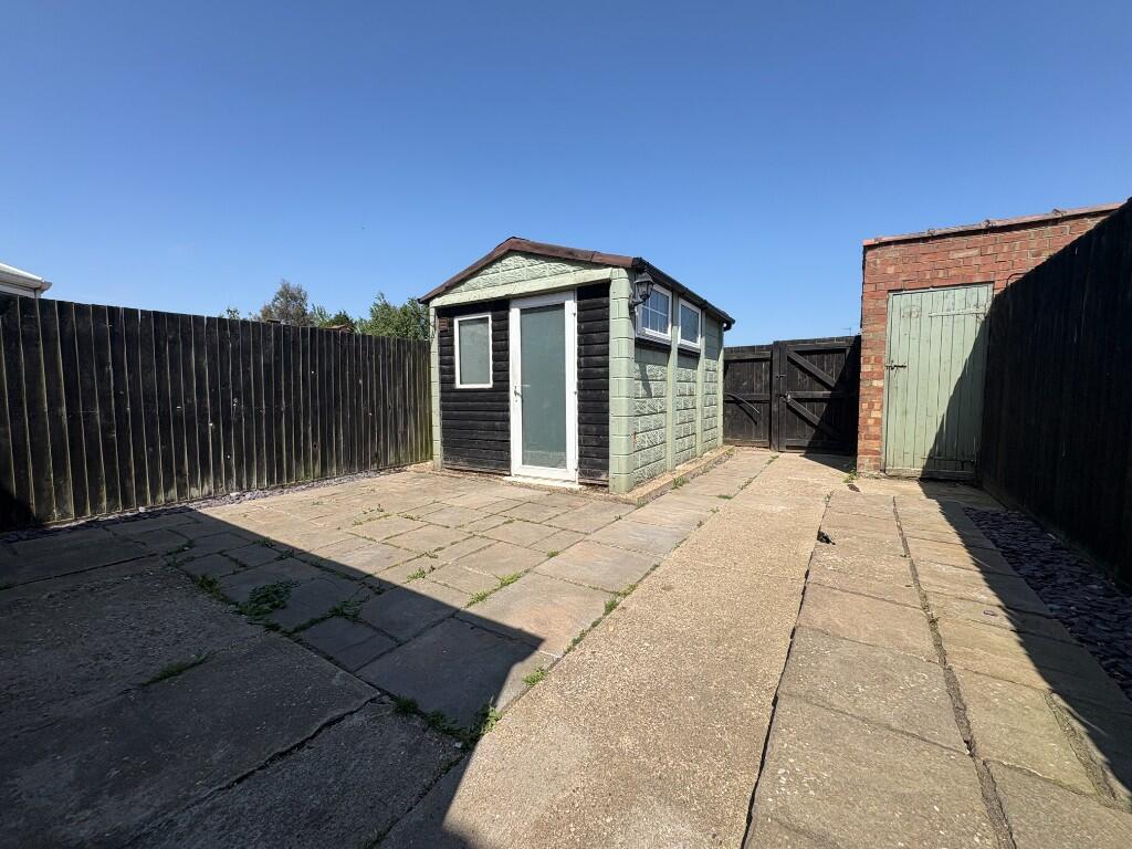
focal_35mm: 14
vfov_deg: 85.7
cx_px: 566
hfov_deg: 102.1
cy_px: 424
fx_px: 458
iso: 50
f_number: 2.2
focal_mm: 2.22
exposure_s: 1/1880
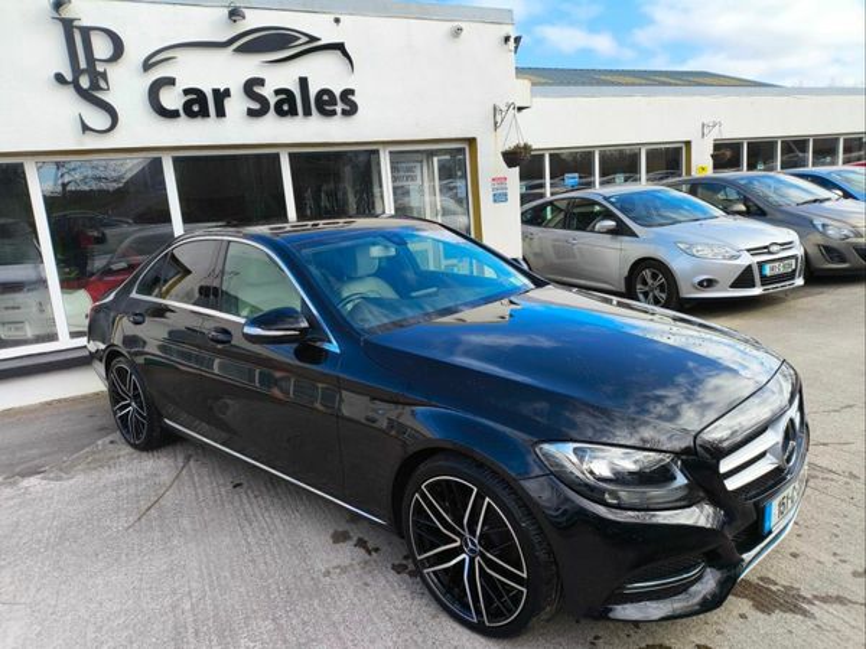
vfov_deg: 54.9
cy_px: 324
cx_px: 433
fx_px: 625
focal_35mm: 25
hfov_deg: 69.4
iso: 50
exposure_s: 1/854
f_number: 1.7
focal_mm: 4.71
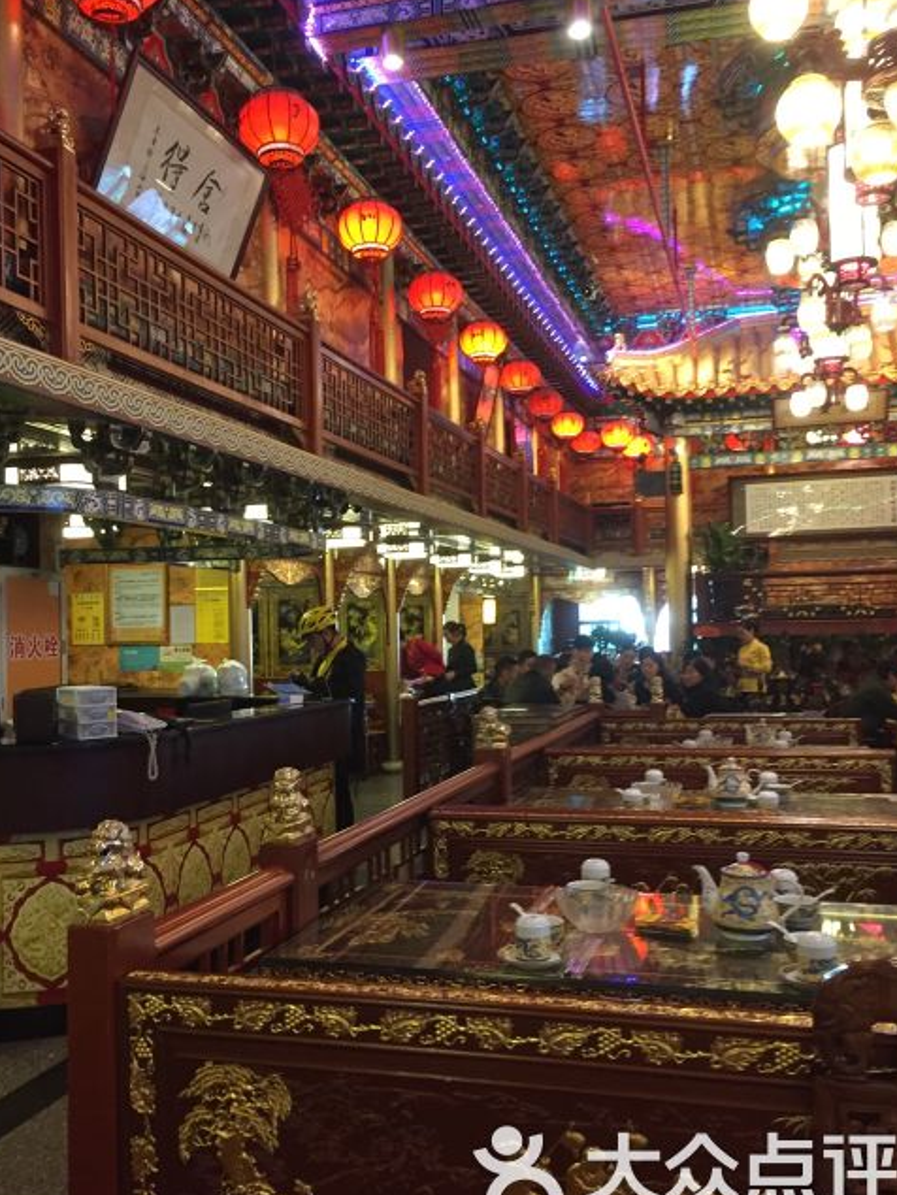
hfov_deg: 44.2
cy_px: 609
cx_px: 451
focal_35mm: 32
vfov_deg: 56.8
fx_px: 1105
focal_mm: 4.15
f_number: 2.2
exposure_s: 1/33
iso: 250
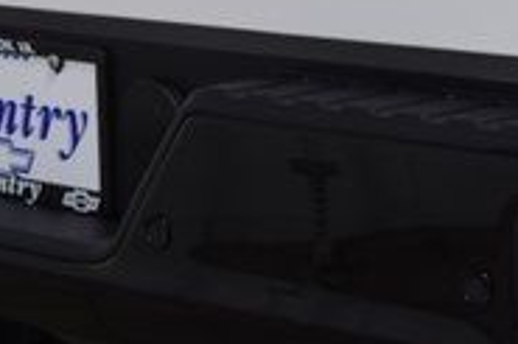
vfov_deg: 8.2
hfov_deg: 12.4
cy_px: -21
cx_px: 308
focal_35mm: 166
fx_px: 2386
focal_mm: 32
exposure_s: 1/15
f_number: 6.3
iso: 400
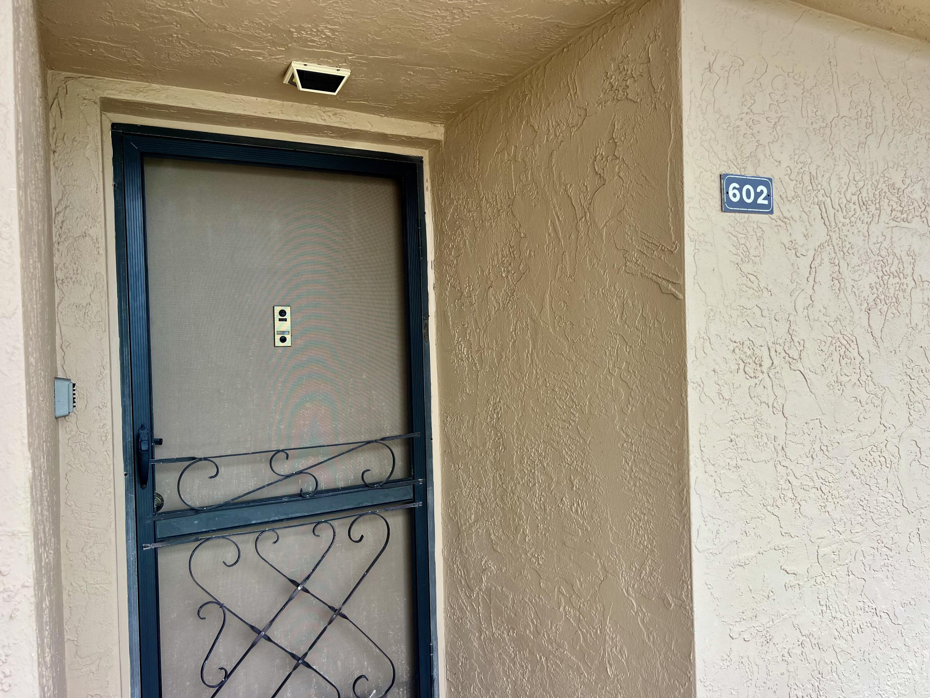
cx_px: 465
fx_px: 699
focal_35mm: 26
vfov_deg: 53.1
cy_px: 349
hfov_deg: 67.3
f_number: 1.5
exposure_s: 1/401
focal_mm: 5.7
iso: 50
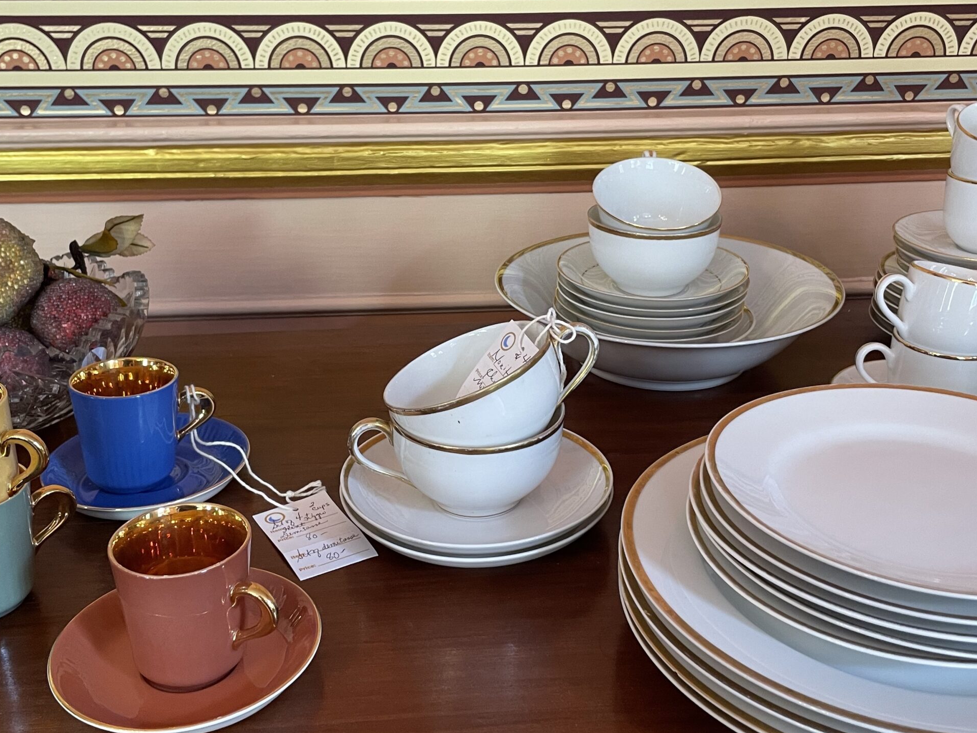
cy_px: 324
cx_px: 465
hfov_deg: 47.8
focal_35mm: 39
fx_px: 1101
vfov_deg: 36.8
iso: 160
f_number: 1.6
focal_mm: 4.2
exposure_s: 1/60
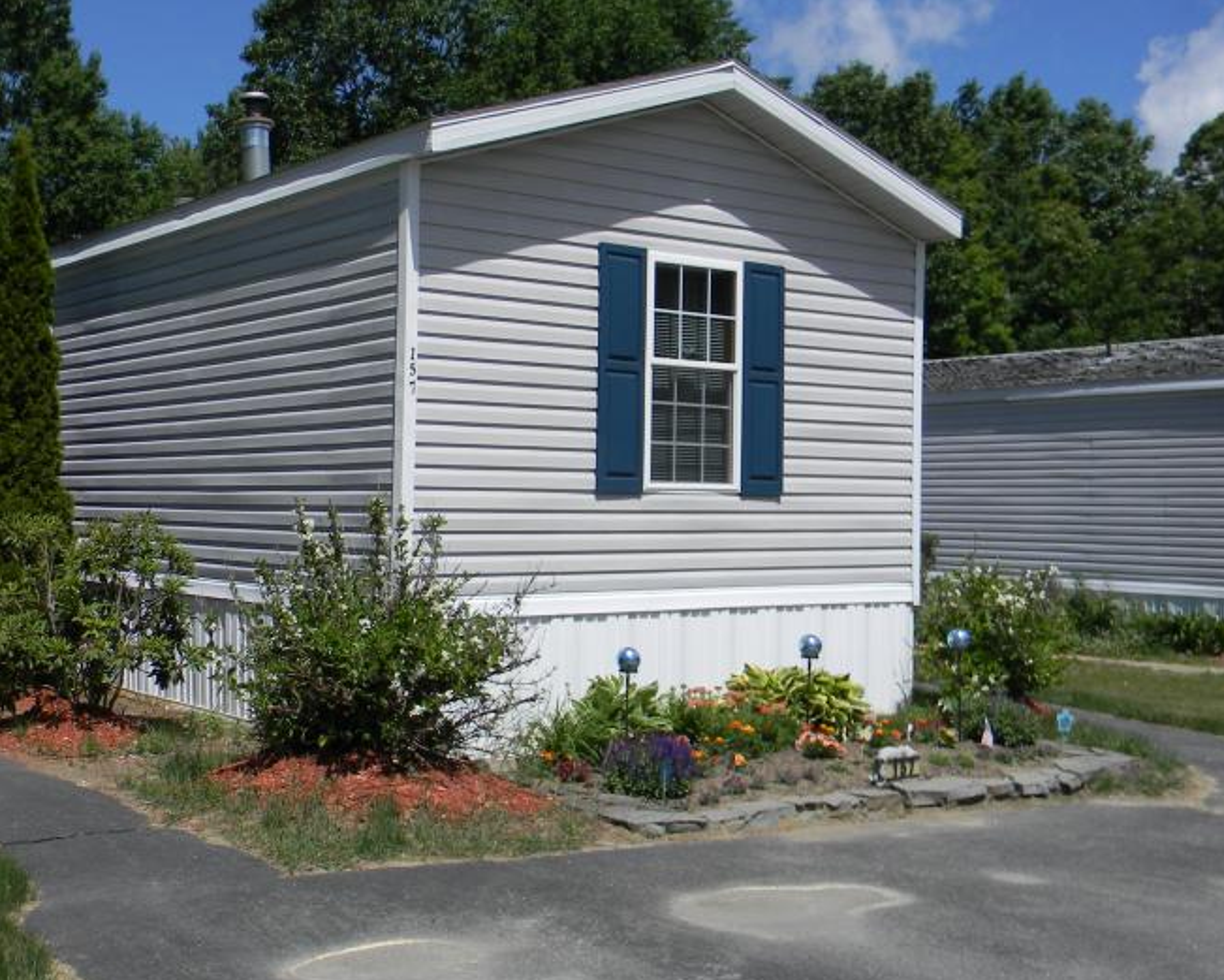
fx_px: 1558
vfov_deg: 34.9
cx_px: 357
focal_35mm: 43
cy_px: 480
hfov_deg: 42.0
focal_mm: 5
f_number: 7
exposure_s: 1/384
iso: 80
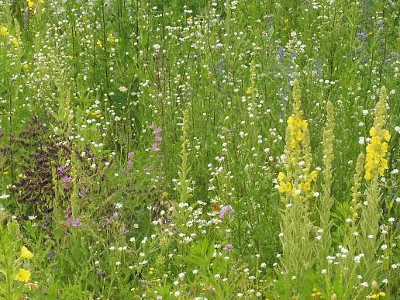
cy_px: 205
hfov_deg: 16.0
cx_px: 164
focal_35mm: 123
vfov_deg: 12.0
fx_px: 1421
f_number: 6.3
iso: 100
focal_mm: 11
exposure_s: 1/125
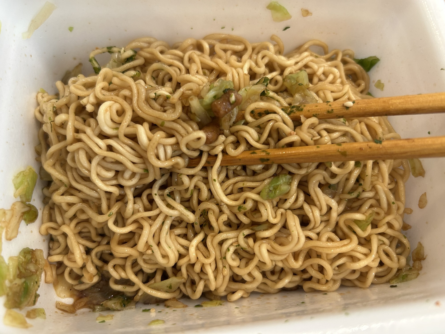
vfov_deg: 53.1
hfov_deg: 67.3
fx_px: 334
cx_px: 222
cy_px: 167
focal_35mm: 26
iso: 100
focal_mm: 5.7
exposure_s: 1/100
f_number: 1.5
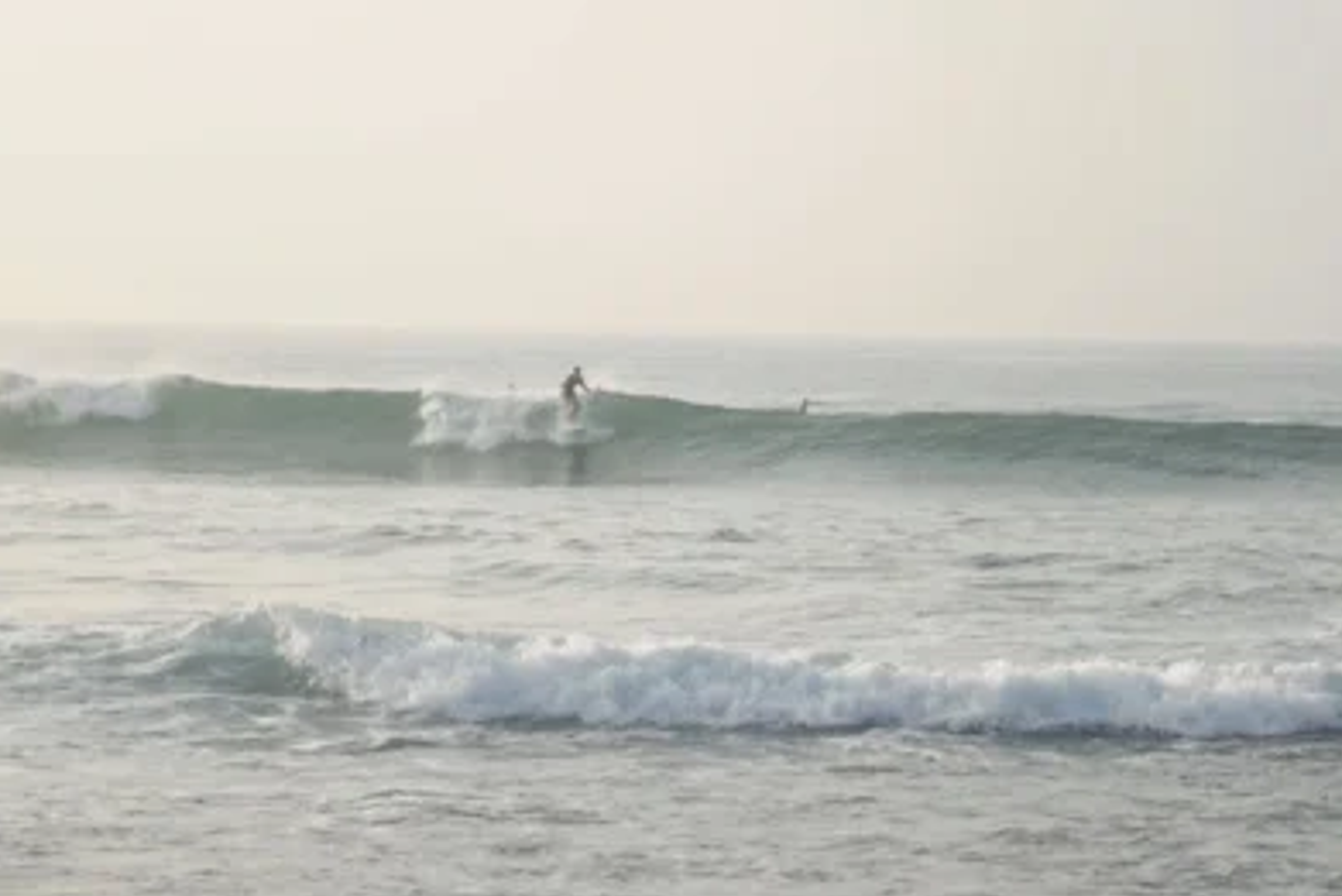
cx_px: 697
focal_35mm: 131
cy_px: 283
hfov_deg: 15.6
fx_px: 4885
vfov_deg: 10.5
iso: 125
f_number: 1.8
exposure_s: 1/3200
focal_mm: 50
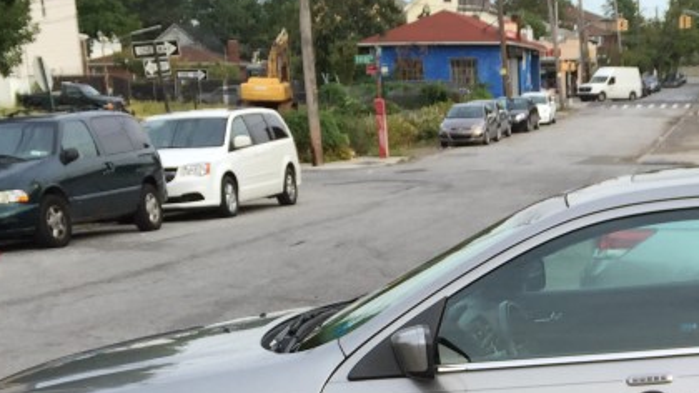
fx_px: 1427
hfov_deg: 26.3
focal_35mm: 77
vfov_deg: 15.0
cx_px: 672
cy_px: 510
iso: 32
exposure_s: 1/534
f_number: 2.2
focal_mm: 4.15
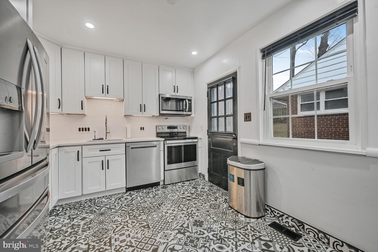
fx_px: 147
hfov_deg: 104.3
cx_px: 189
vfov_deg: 81.2
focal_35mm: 14
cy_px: 126
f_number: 9
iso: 200
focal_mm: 14
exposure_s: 1/8
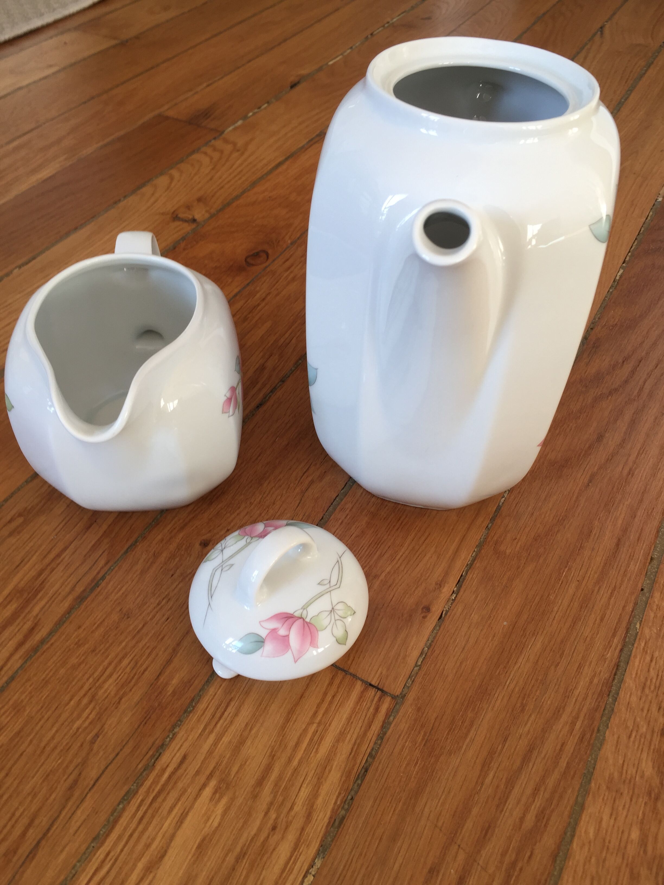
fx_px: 742
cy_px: 442
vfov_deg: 61.7
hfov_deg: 48.2
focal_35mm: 29
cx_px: 332
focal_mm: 4.15
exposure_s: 1/50
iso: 32
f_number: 2.2
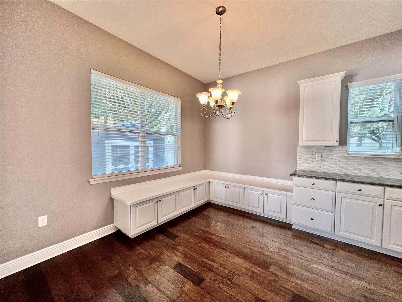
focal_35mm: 13
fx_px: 151
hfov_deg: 106.2
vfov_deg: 89.9
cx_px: 201
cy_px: 151
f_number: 1.8
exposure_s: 1/120
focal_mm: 1.57
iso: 80
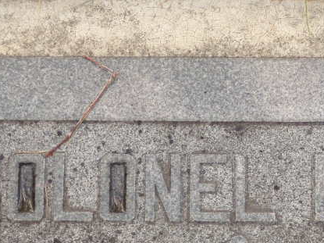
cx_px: 245
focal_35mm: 143
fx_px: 1338
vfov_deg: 10.3
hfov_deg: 13.8
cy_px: 262
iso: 160
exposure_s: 1/60
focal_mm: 10.4
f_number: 4
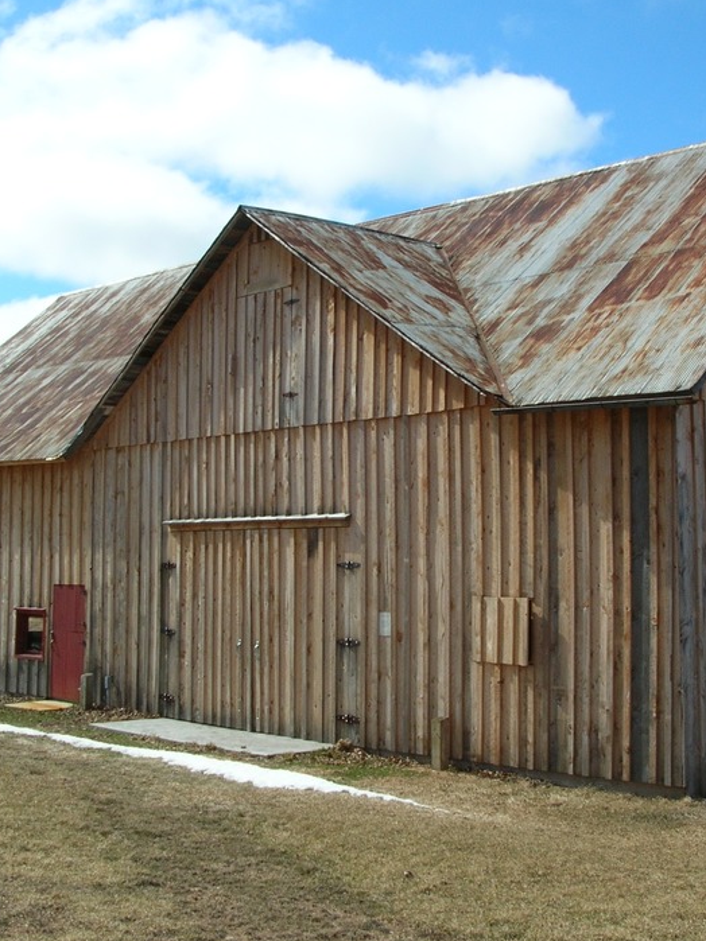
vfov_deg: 38.2
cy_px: 490
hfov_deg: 29.0
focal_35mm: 50
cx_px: 415
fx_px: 1360
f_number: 5.6
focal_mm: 5.8
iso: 50
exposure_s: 1/290
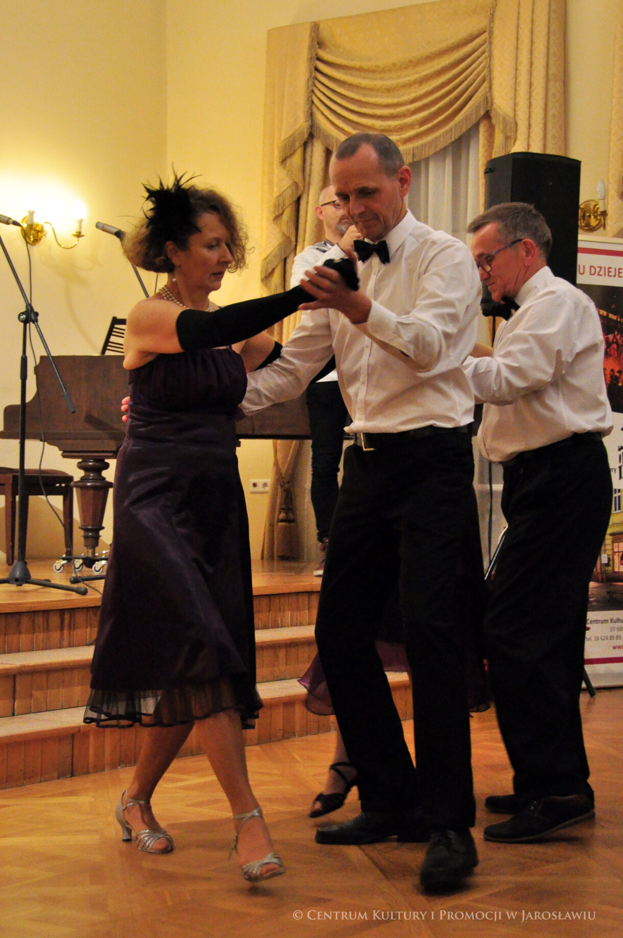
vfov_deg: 30.5
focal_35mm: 66
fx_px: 1718
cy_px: 469
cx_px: 312
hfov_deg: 20.6
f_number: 6.3
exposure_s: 1/80
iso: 2500
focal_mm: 44
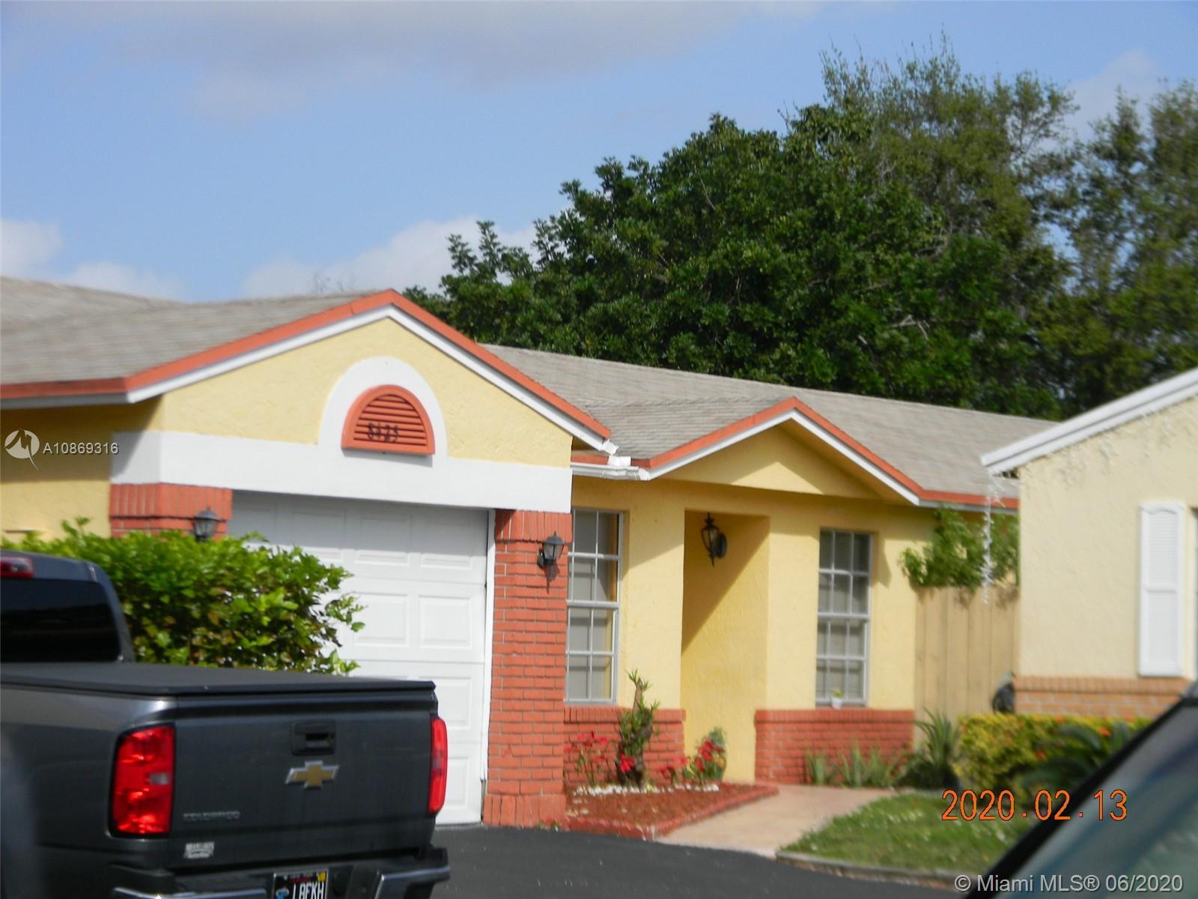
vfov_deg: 17.8
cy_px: 450
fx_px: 2872
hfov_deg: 23.6
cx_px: 599
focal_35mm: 83
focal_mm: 15.1
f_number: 9
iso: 80
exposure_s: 1/212
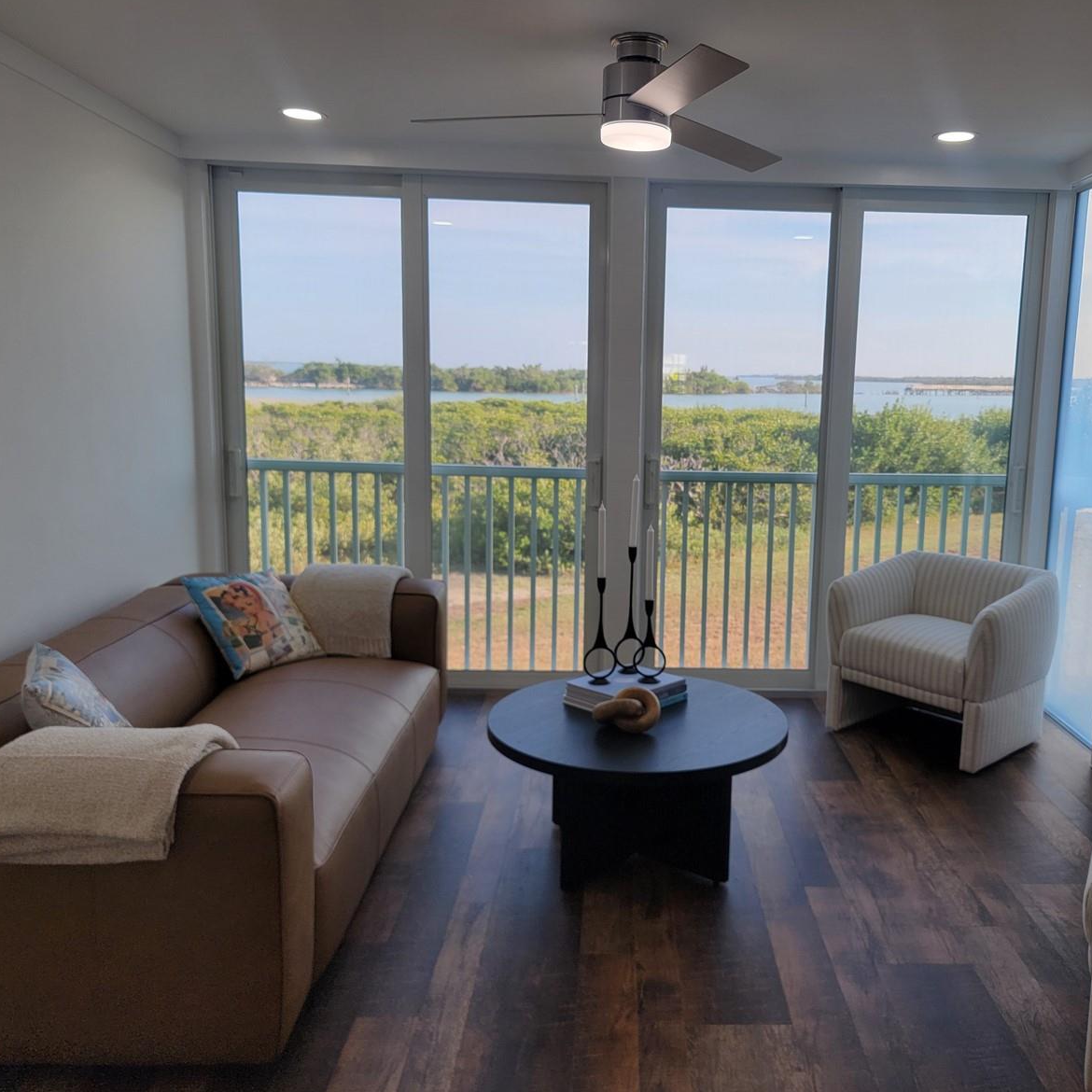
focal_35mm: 29
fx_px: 1035
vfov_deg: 55.6
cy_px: 539
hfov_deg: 55.3
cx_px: 648
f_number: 1.8
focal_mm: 6.7
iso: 20
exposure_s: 1/120
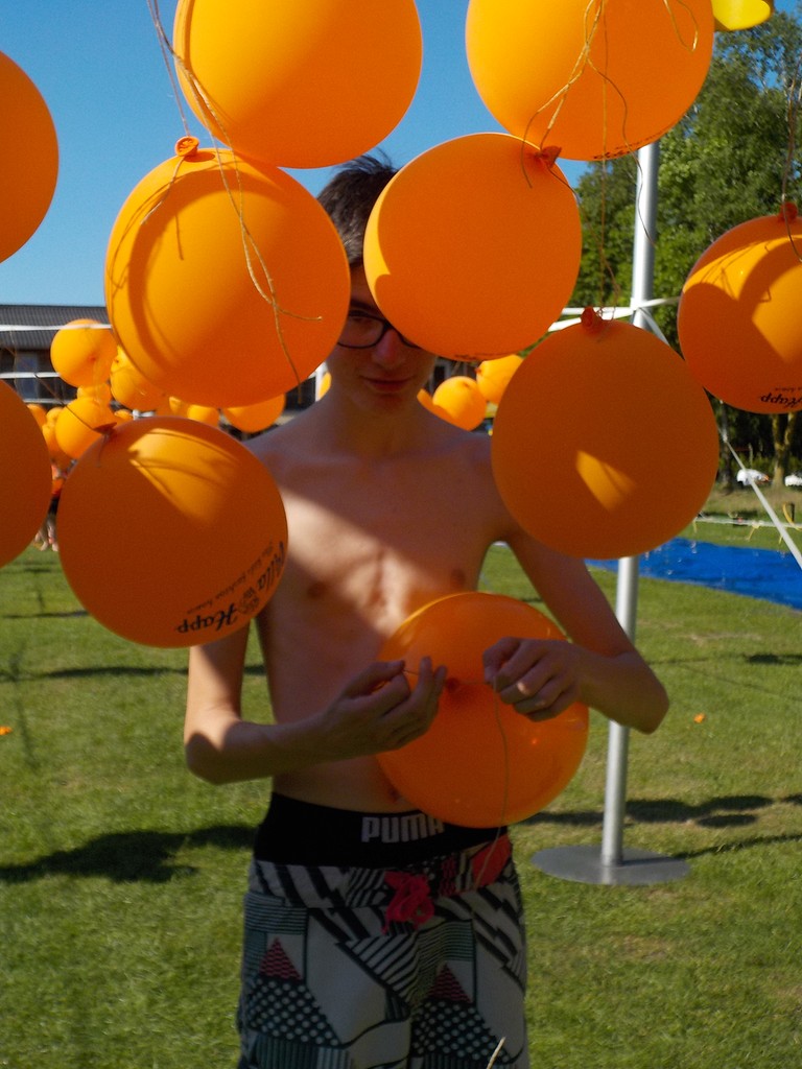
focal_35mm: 47
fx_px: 1452
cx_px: 401
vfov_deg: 40.4
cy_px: 534
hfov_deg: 30.9
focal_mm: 6.4
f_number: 4.2
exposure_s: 1/1000
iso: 125
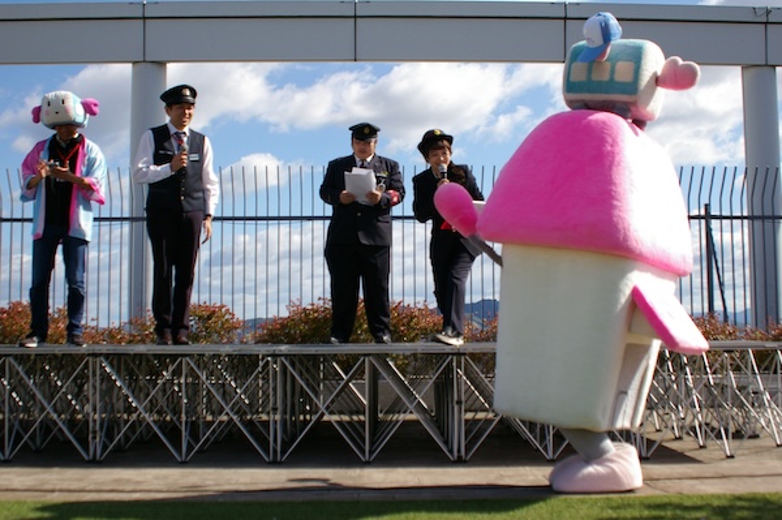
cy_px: 260
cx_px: 391
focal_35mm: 42
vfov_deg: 31.8
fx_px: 912
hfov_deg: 46.4
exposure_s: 1/4000
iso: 400
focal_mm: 28
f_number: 4
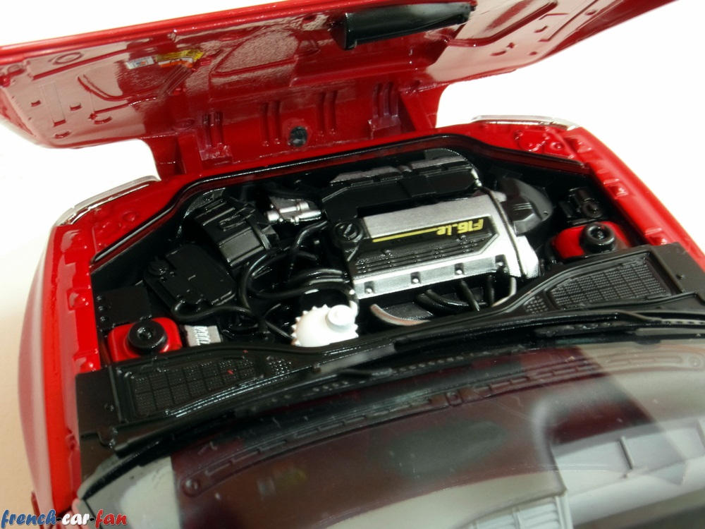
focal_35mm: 41
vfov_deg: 35.1
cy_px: 264
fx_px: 835
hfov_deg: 45.8
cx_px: 352
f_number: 6.8
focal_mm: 6.8
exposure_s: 1
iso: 100
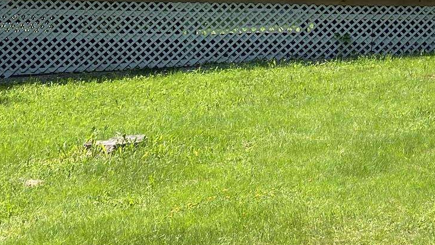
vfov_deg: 14.5
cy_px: -91
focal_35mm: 79
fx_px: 911
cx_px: 571
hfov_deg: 23.6
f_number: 1.8
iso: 32
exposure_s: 1/1565
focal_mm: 4.25
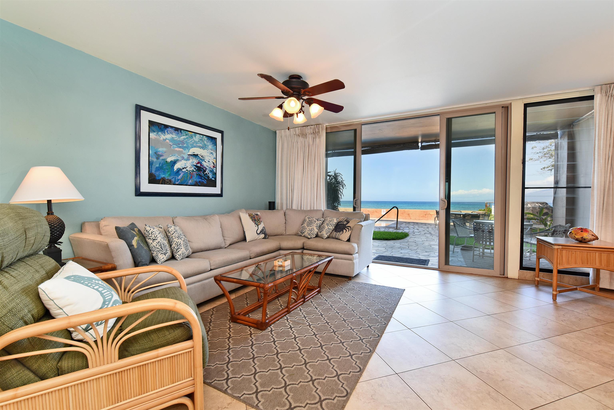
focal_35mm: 15
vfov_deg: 77.4
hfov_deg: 100.4
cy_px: 205
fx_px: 256
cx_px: 307
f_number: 16
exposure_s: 1/60
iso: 100
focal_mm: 15
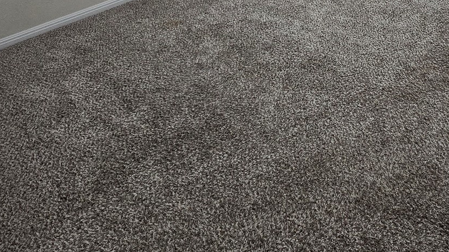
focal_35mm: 35
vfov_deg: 31.7
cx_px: 314
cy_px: 14
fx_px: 417
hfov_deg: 55.0
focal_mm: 2.2
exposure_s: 1/60
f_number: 2.2
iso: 160
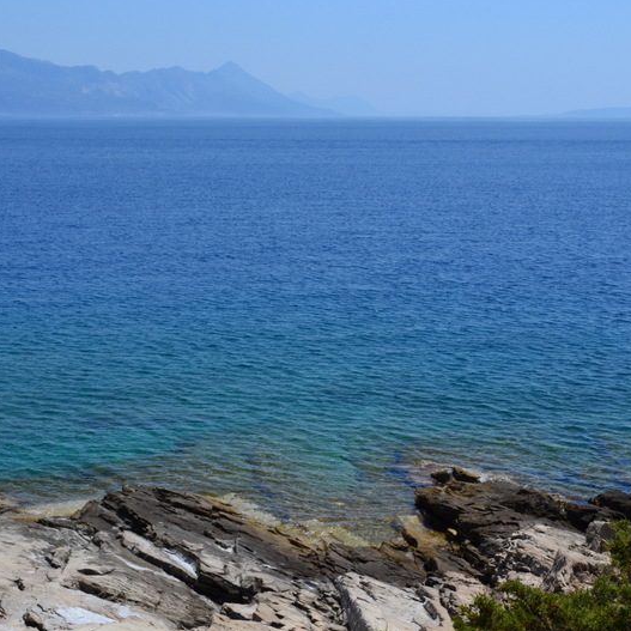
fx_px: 1279
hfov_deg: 27.7
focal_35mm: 62
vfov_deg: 27.7
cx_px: 338
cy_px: 315
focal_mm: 32
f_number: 11
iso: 360
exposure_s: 1/500
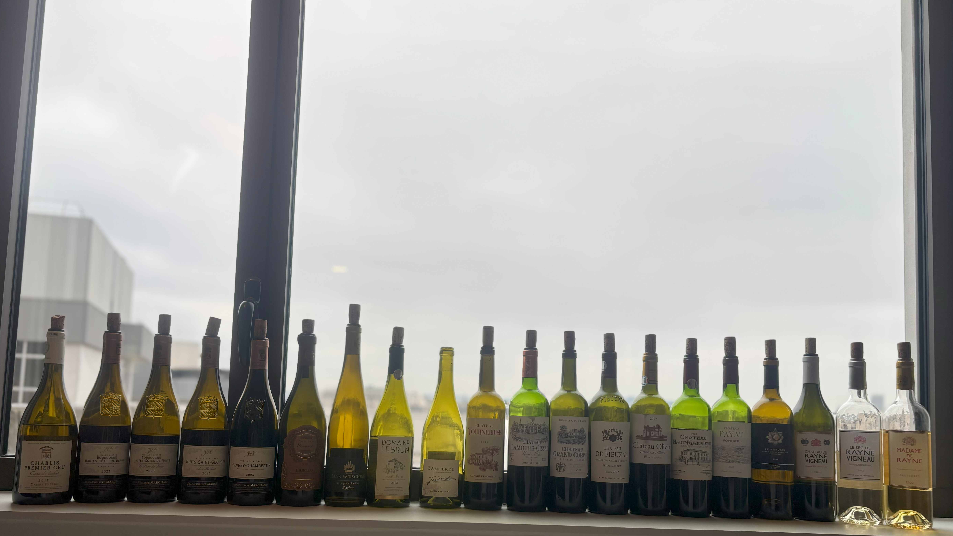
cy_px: 347
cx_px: 467
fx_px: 733
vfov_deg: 39.8
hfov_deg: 66.1
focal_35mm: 29
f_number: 1.6
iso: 40
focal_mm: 5.96
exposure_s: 1/183
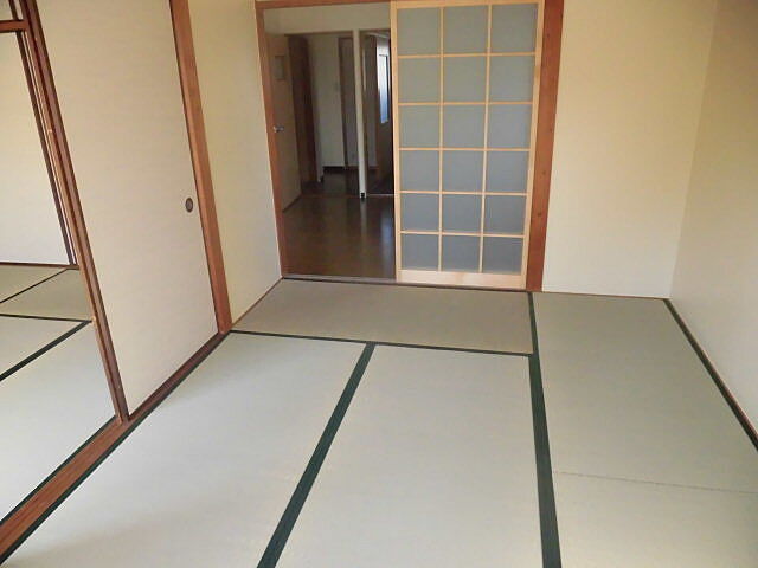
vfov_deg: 56.8
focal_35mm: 24
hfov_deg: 71.6
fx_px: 526
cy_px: 284
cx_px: 379
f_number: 3.1
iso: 800
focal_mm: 4.3
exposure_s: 1/400
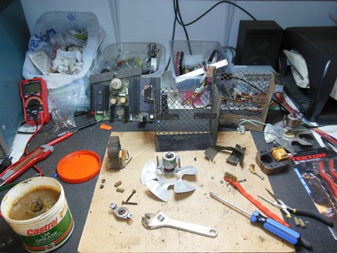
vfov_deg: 54.9
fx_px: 243
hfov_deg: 69.4
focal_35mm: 25
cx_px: 168
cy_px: 126
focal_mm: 4.5
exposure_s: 1/25
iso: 400
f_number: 3.2
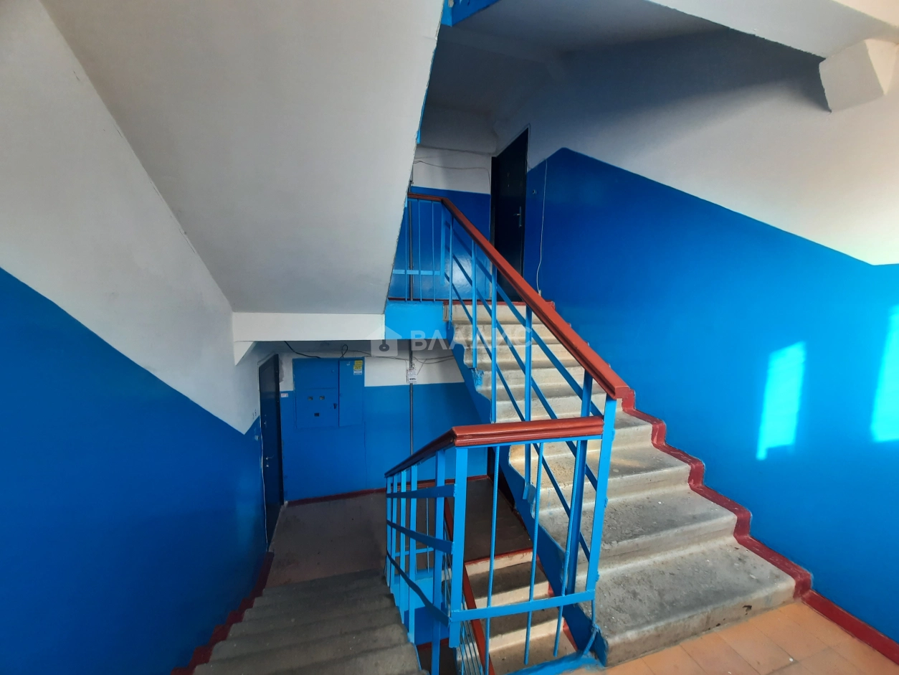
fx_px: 338
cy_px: 338
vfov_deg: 89.9
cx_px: 450
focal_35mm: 13
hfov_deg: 106.2
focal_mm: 1.74
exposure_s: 1/50
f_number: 2.2
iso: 100
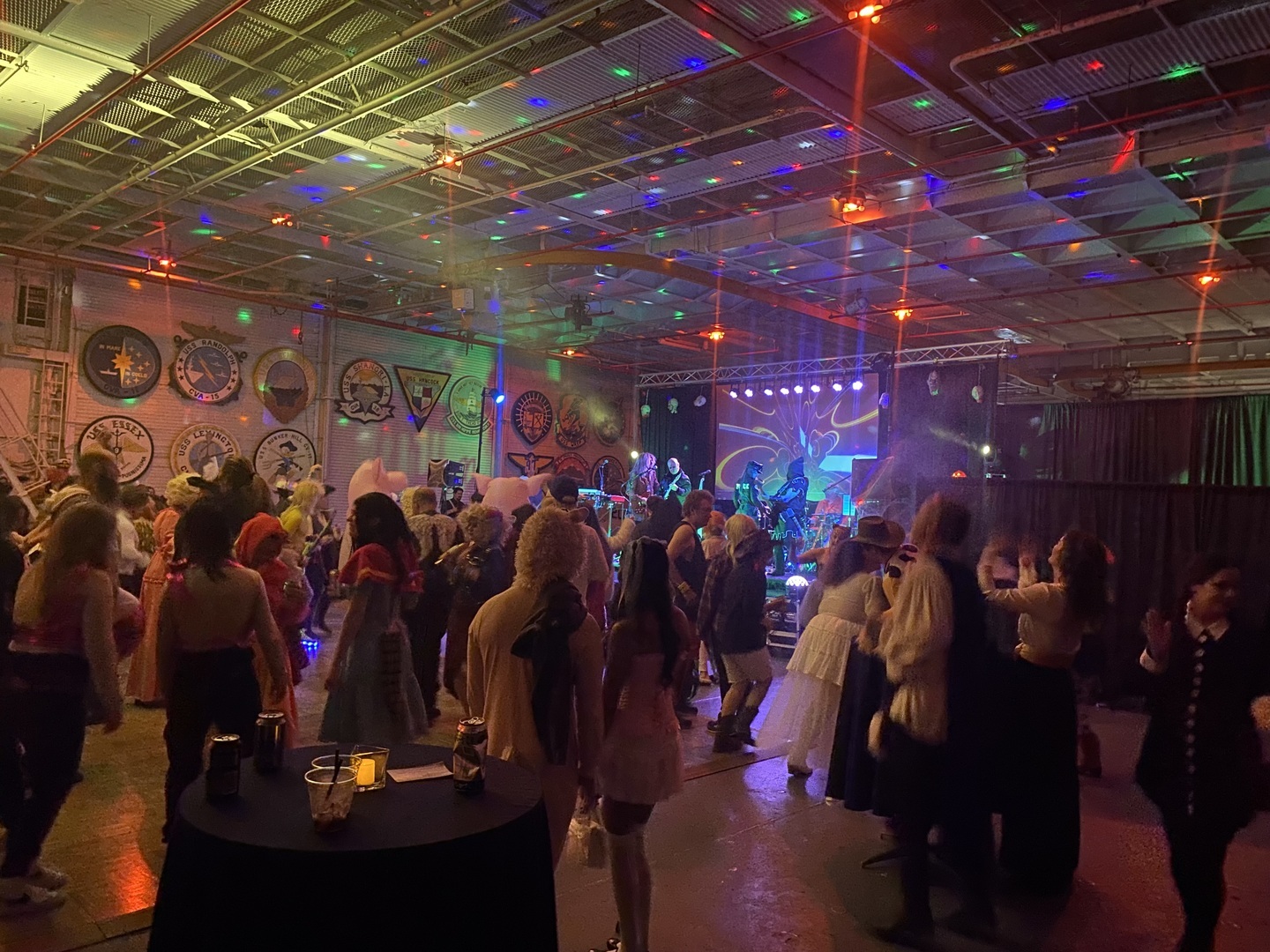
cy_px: 476
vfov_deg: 53.1
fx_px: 954
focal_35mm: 26
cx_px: 635
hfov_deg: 67.3
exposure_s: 1/17
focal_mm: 4.25
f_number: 1.8
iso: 800
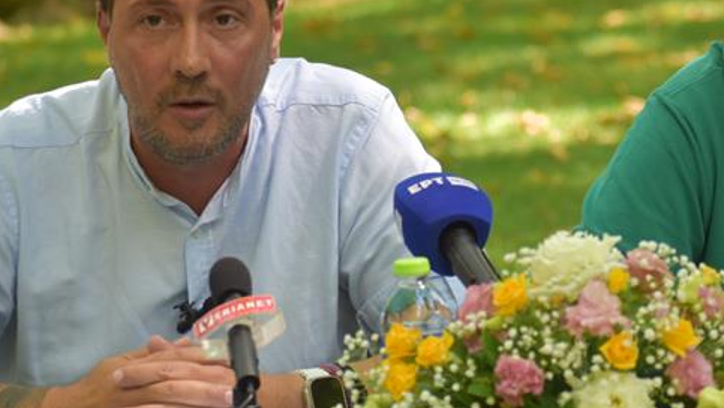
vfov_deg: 4.3
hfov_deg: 7.5
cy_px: 145
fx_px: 5492
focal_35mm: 286
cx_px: 511
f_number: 4.8
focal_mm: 110
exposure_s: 1/250
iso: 400
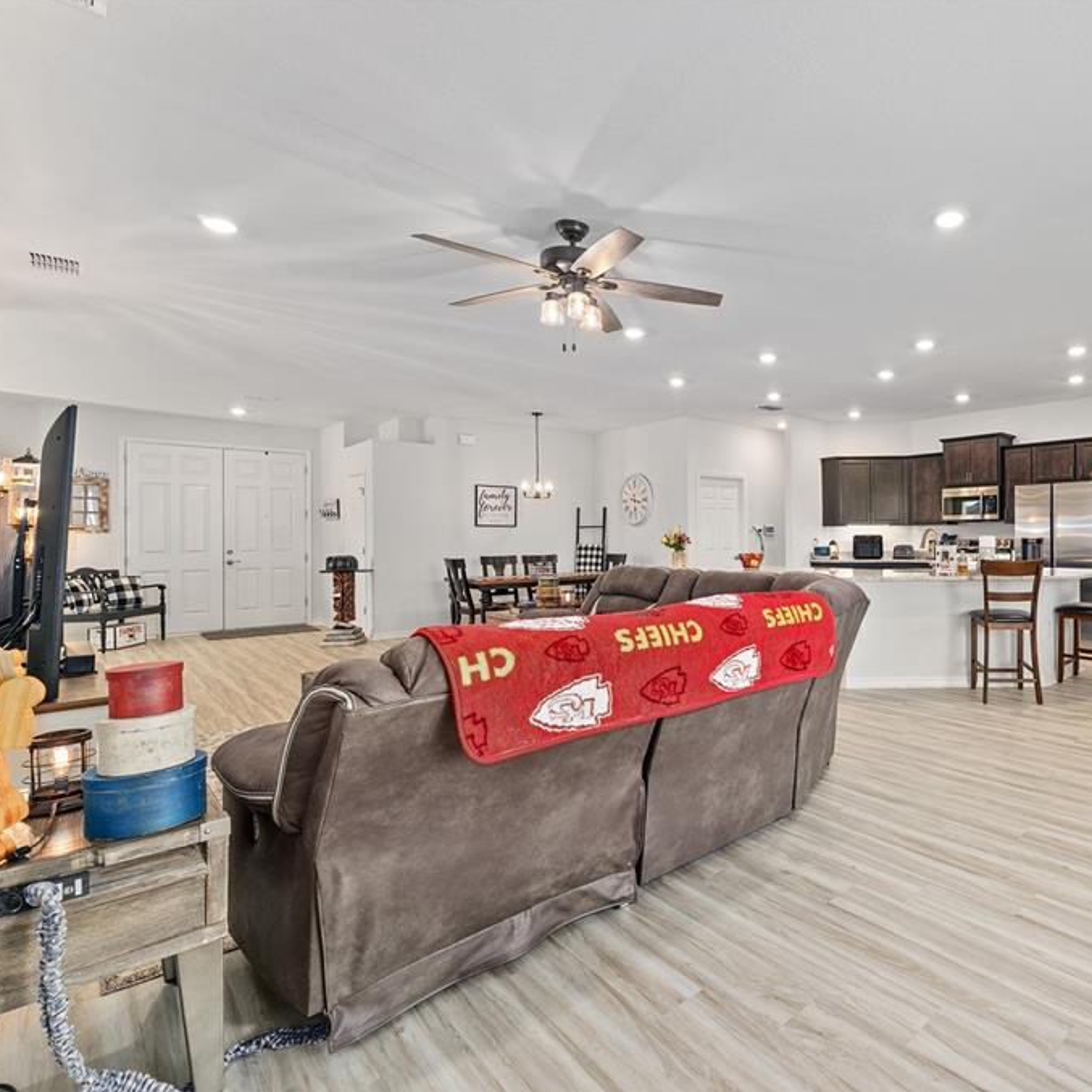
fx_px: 642
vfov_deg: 80.7
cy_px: 545
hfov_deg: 76.0
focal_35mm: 18
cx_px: 790
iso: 500
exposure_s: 1/13
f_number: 7.1
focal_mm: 14
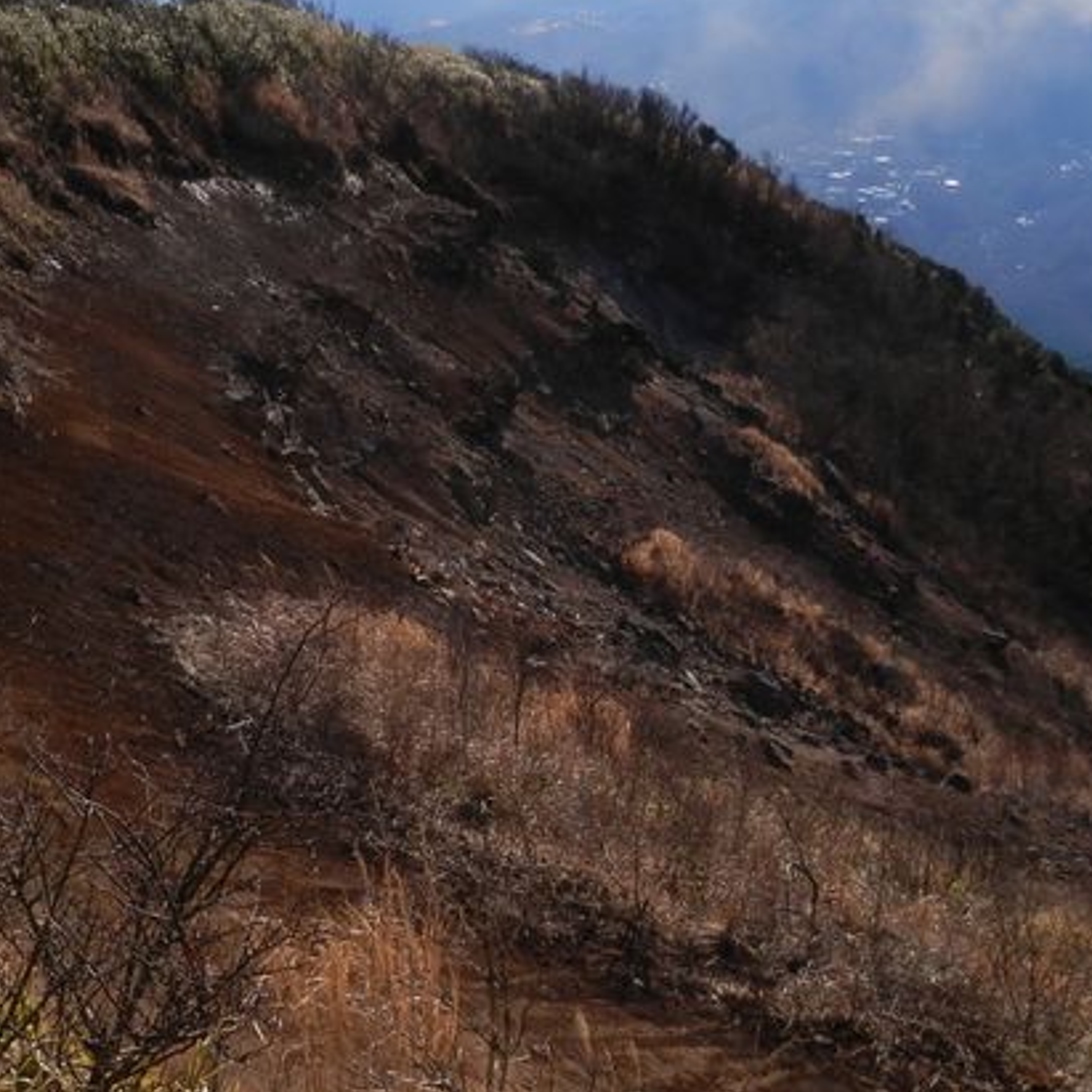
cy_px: 510
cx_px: 579
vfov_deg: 39.2
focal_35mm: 43
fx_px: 1535
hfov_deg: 39.2
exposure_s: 1/1250
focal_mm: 4.5
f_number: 3
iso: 80
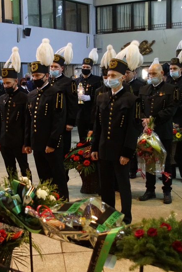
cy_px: 135
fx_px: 447
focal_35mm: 59
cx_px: 70
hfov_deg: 23.0
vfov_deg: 33.9
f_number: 4
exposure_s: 1/80
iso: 3200
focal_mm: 26
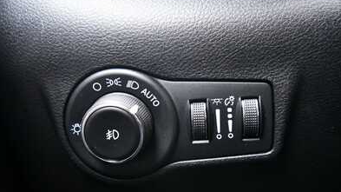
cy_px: 103
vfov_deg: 36.7
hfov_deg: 61.0
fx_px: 289
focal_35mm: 32
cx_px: 173
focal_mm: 20
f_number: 5.6
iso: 5600
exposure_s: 1/60
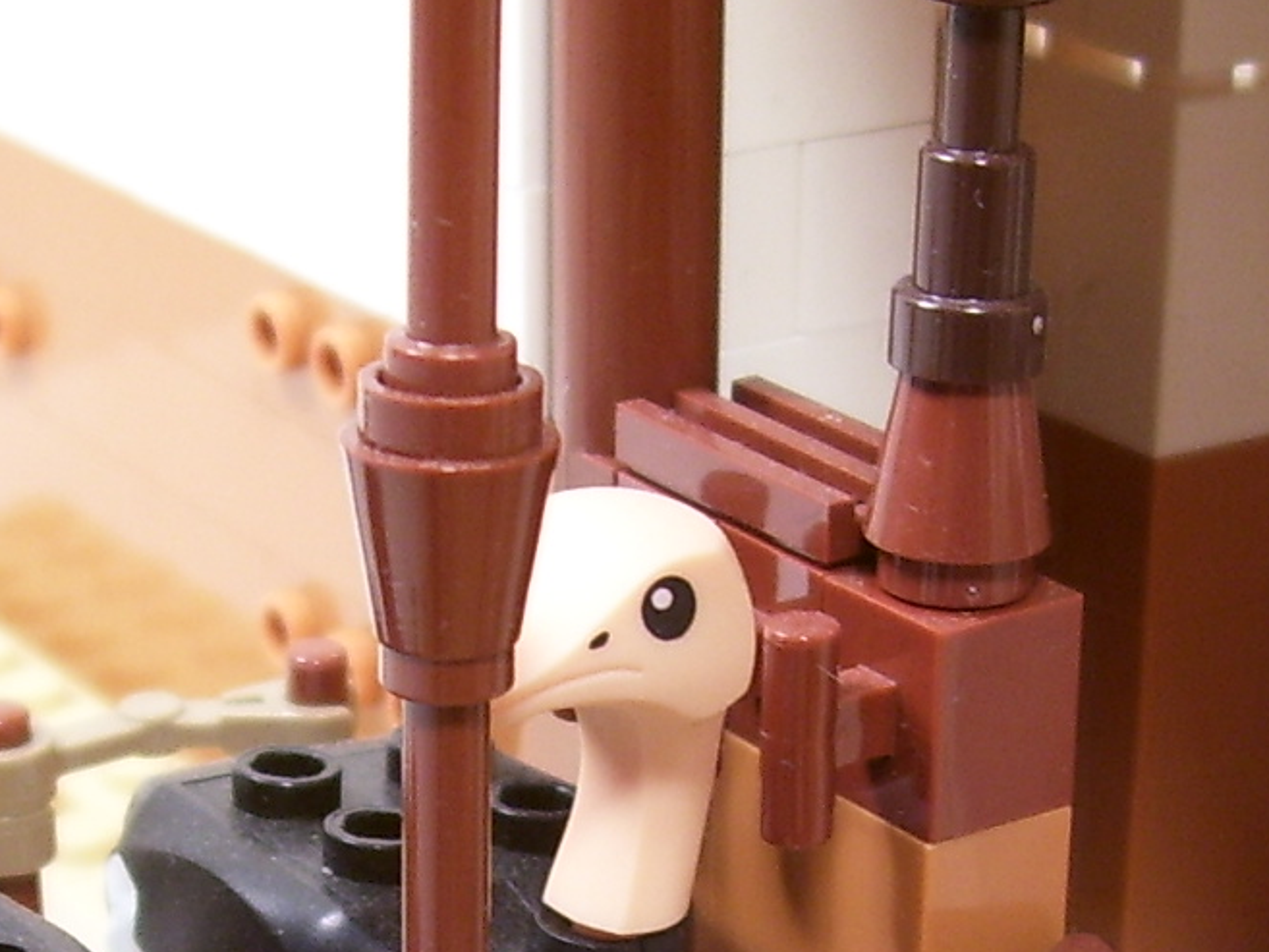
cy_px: 964
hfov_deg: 18.5
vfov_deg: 13.8
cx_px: 493
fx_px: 3887
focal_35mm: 106
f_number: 2.7
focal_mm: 5.6
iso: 80
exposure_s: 1/30
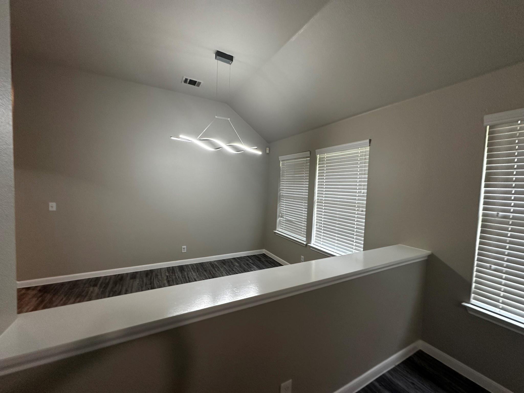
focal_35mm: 14
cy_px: 196
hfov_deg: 102.1
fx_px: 212
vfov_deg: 85.7
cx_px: 262
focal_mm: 2.22
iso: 160
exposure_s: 1/60
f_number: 2.2
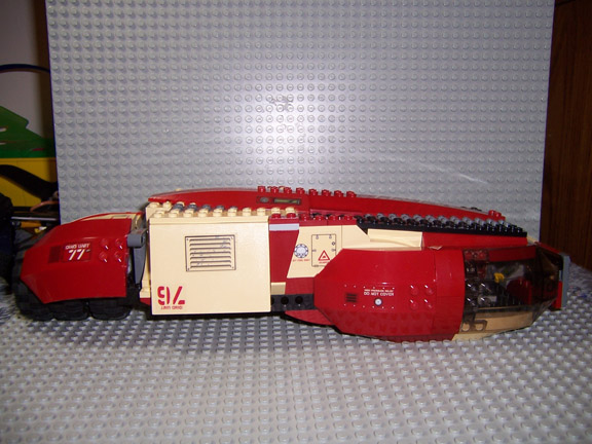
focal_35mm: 33
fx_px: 564
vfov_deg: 42.9
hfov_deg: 55.4
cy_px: 222
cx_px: 296
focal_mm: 5.5
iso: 80
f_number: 2.8
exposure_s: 1/60
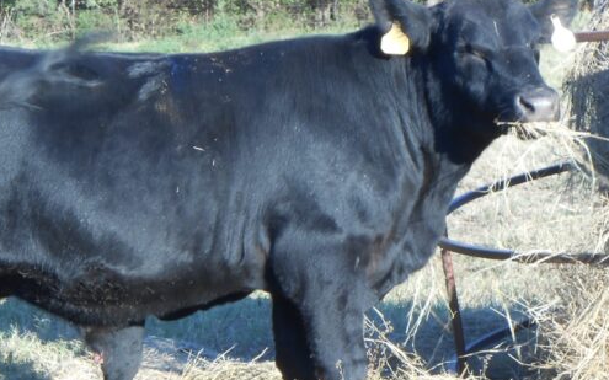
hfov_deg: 11.6
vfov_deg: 7.3
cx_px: 157
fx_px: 2986
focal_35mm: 180
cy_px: 264
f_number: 5
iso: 80
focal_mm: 18.7
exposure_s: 1/100
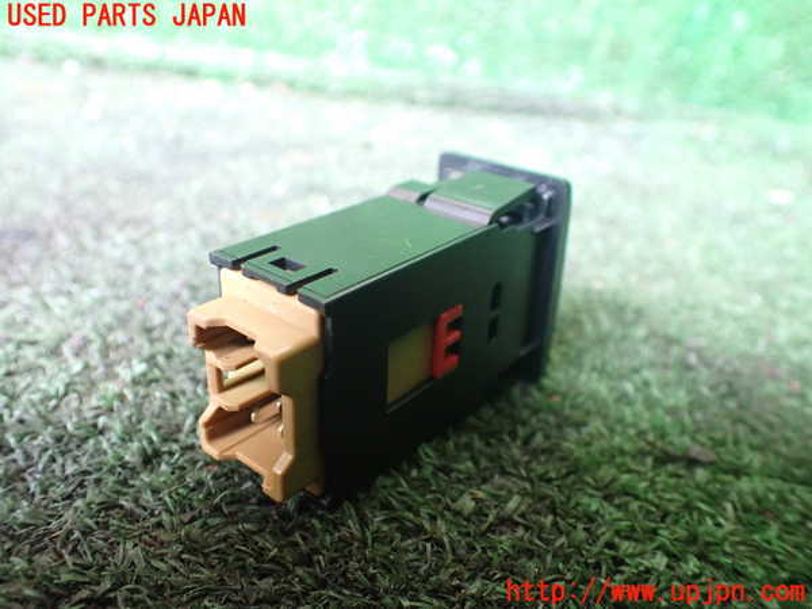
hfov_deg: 60.0
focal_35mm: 30
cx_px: 406
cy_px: 304
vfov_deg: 46.8
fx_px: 704
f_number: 2.3
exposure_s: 1/50
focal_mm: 5.4
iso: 800
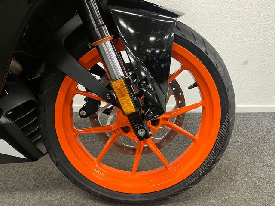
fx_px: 207
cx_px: 138
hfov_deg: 67.3
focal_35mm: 26
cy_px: 103
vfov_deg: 53.1
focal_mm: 5.1
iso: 400
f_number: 1.6
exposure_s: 1/50
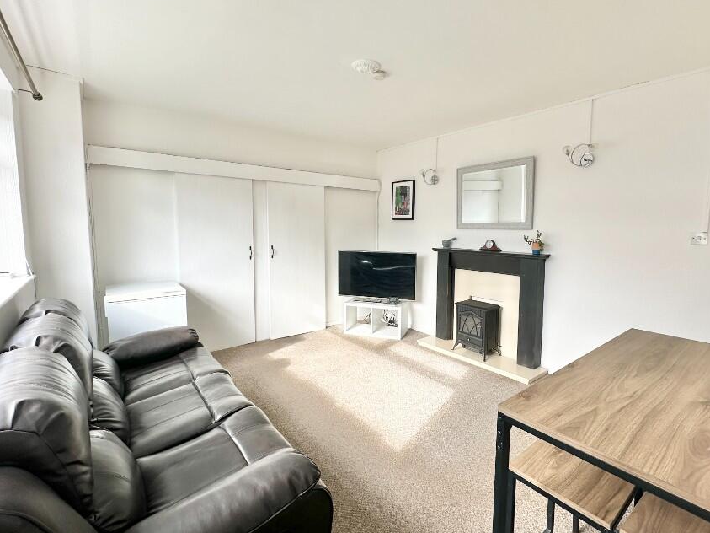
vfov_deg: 74.7
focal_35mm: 17
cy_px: 256
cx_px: 376
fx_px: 349
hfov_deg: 90.9
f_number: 2.2
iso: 40
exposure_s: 1/143
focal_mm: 2.22
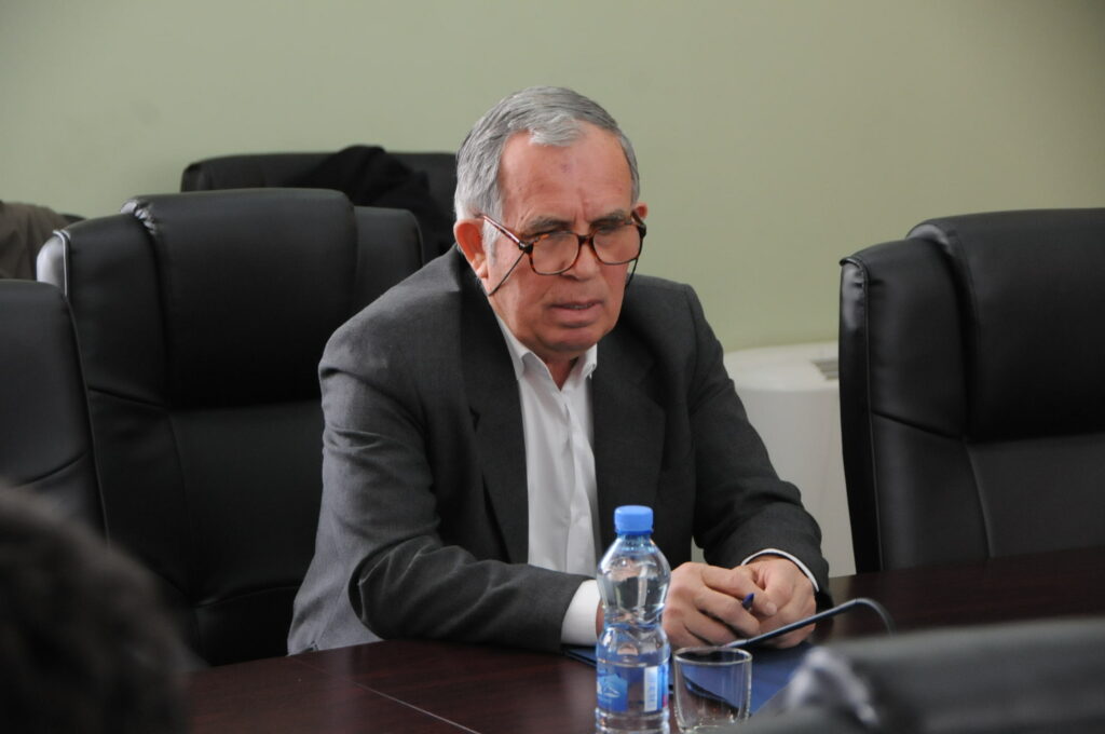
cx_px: 552
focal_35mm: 120
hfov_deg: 17.1
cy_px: 367
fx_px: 3679
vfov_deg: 11.4
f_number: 5.6
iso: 1600
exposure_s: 1/60
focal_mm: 80
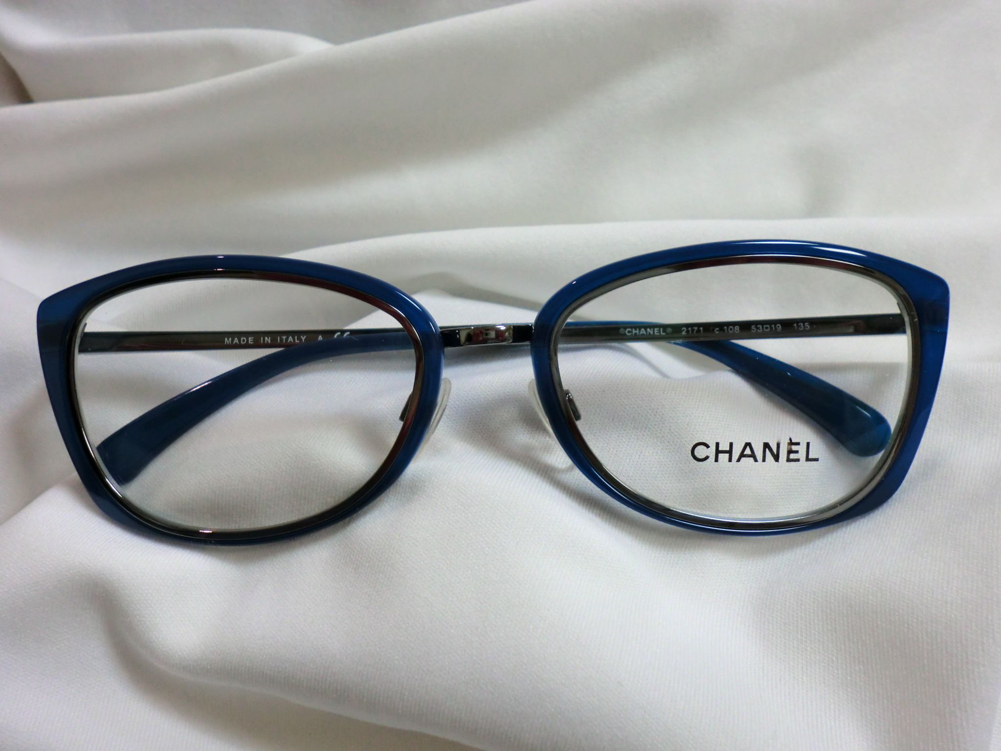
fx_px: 925
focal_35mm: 32
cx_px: 500
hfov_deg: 56.8
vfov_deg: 44.2
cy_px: 376
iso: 160
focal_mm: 5.8
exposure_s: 1/60
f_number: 3.5
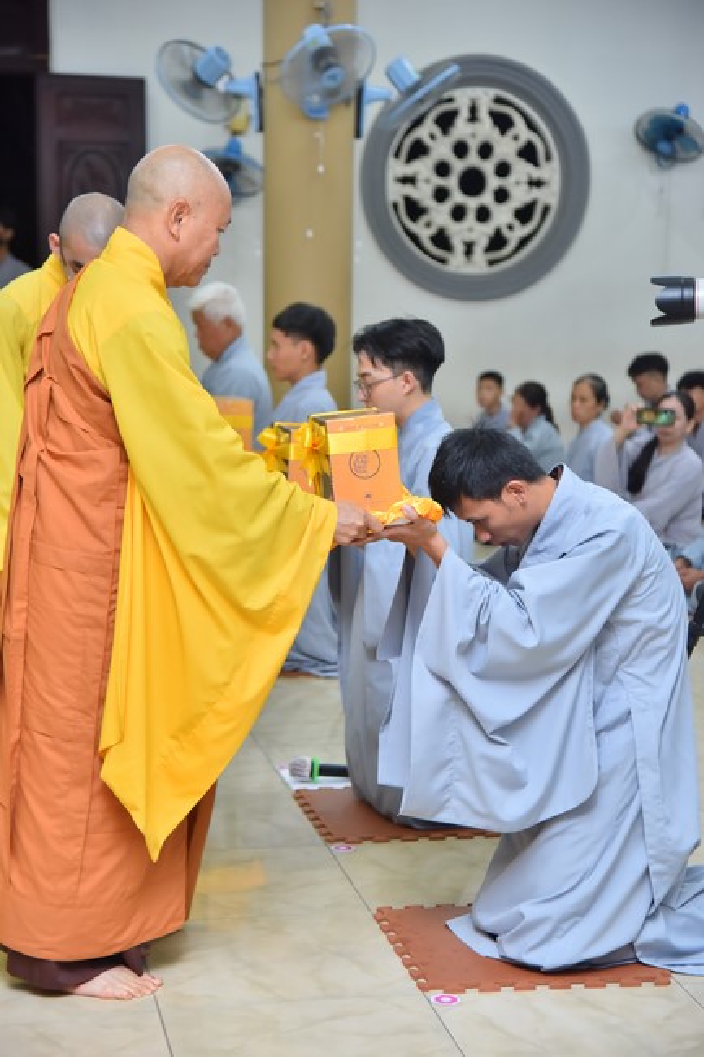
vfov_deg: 27.0
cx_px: 352
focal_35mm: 75
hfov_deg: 18.2
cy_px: 528
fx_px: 2201
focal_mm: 75
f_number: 4.5
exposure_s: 1/160
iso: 1250
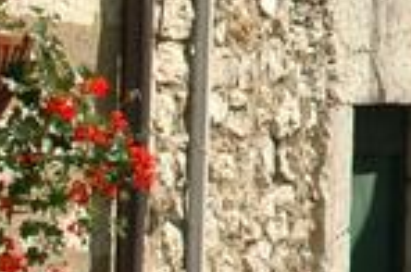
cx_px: 1075
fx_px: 2506
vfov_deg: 6.1
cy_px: -167
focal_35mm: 220
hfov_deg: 8.4
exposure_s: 1/500
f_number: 7.1
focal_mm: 24
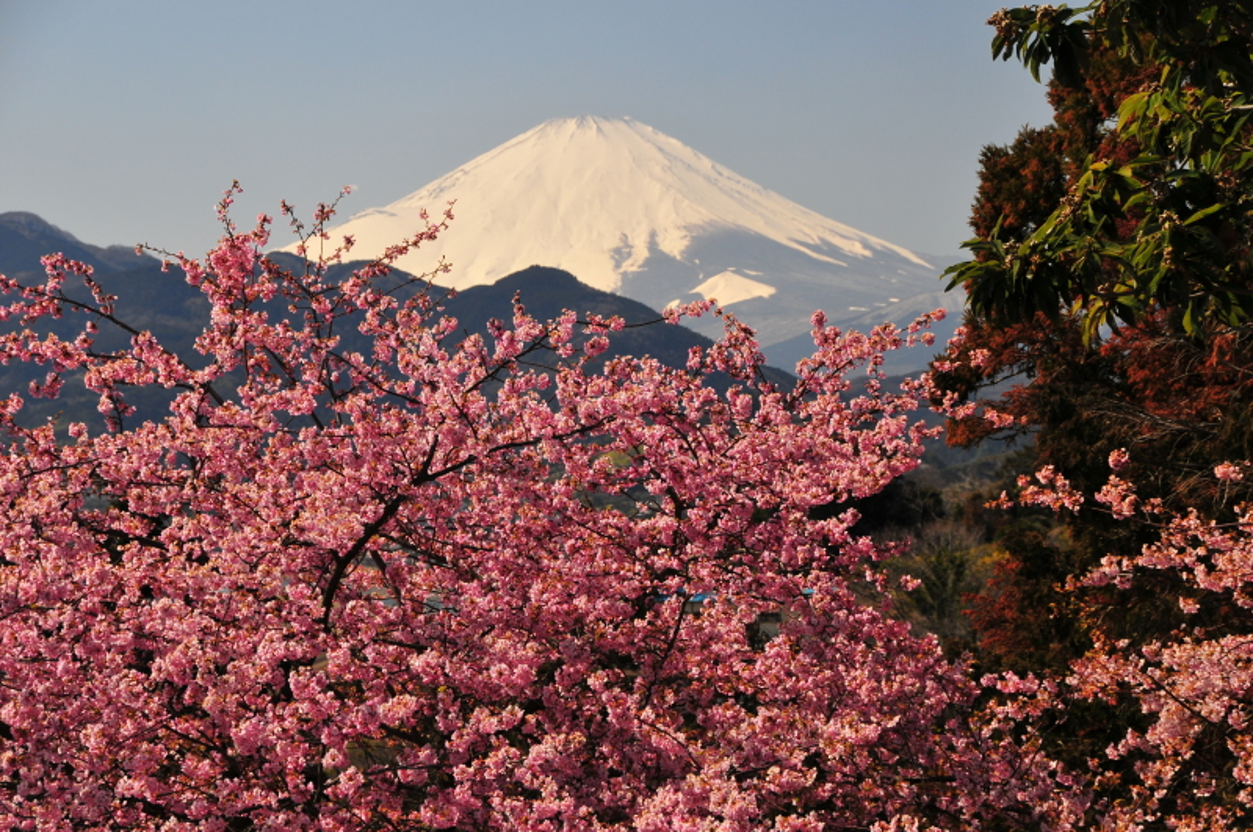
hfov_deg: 19.5
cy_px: 416
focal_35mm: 105
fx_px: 3649
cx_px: 626
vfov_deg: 13.0
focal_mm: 70
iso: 200
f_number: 8
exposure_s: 1/250
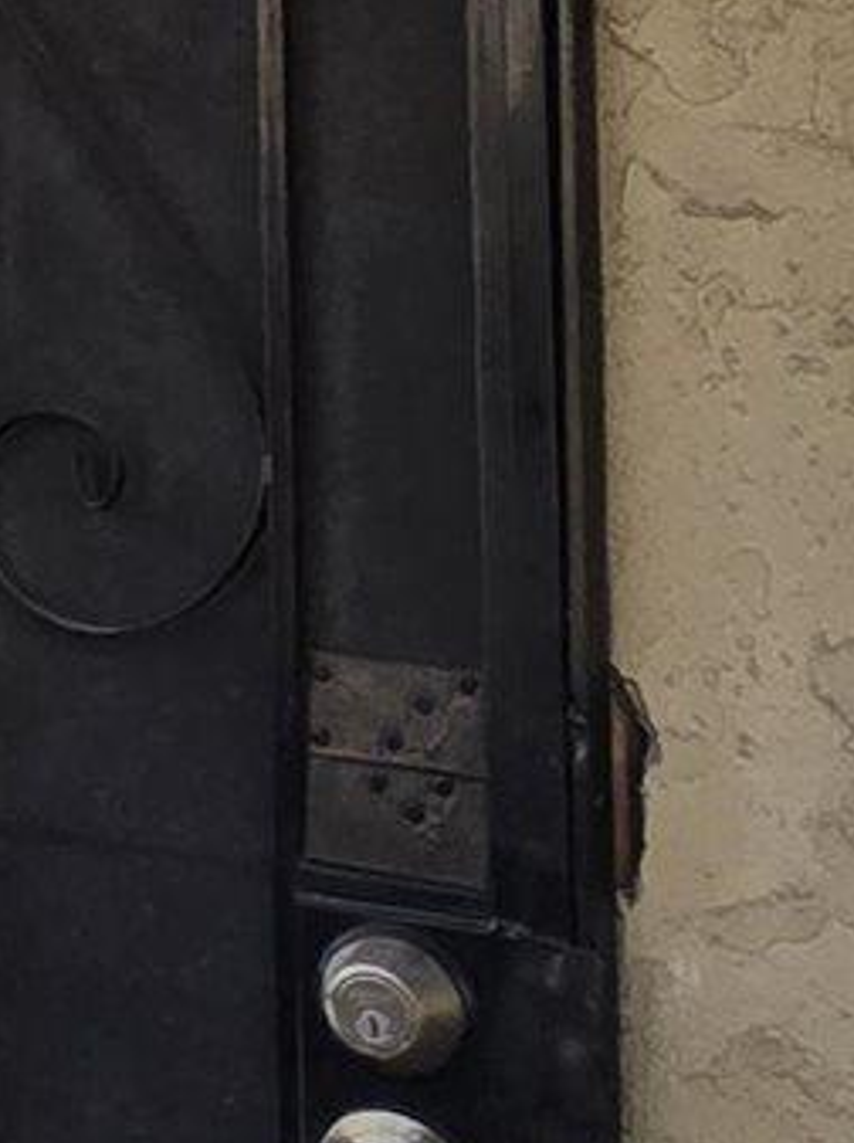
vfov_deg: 21.1
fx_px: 2933
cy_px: -68
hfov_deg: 12.3
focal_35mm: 89
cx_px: -1312
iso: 50
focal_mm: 2.2
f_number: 2.2
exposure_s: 1/796
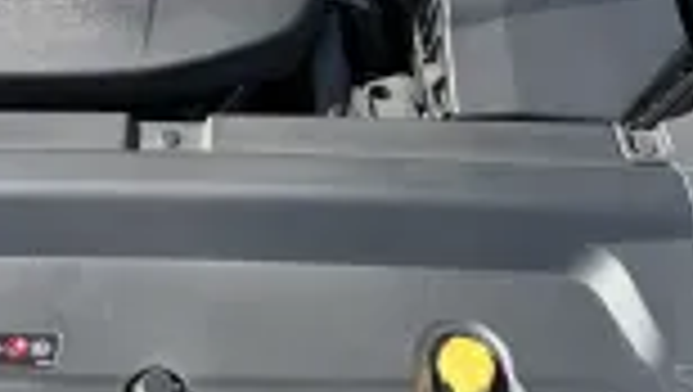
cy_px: -135
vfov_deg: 18.3
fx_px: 1122
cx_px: 171
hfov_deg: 33.6
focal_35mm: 61
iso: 100
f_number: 1.78
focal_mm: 6.76
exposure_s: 1/1770
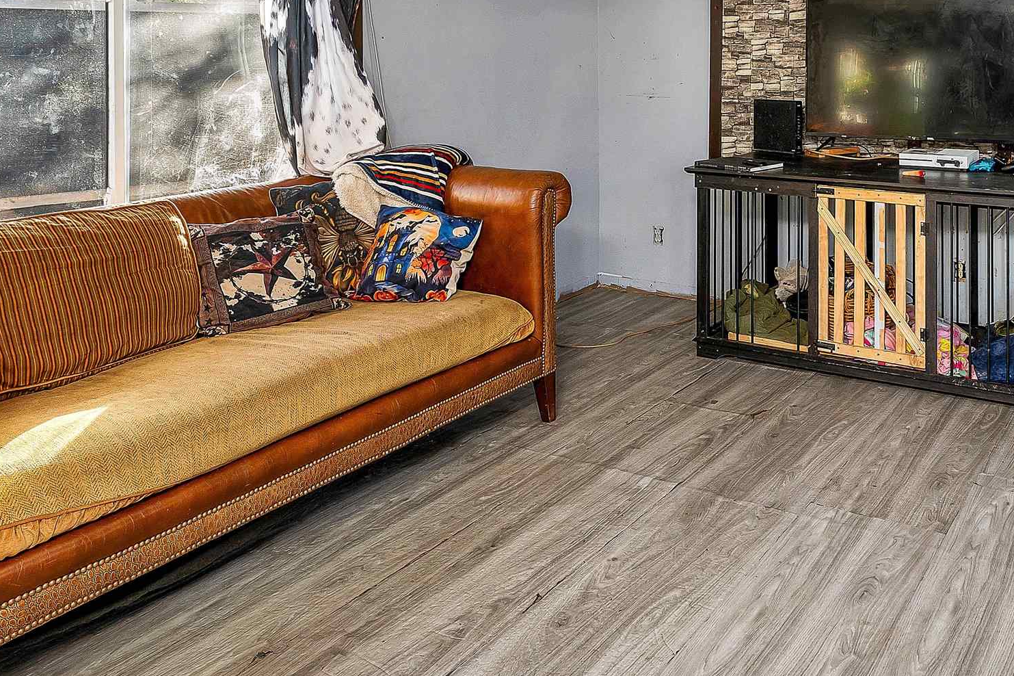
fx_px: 817
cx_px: 801
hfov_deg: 59.1
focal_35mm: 29
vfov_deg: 41.2
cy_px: 58
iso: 400
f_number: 8
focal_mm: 14
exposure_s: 1/6
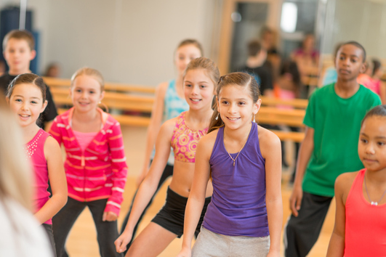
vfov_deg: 11.8
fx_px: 1244
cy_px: 162
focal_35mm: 116
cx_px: 136
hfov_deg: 17.6
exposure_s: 1/200
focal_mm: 85
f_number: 1.6
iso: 100
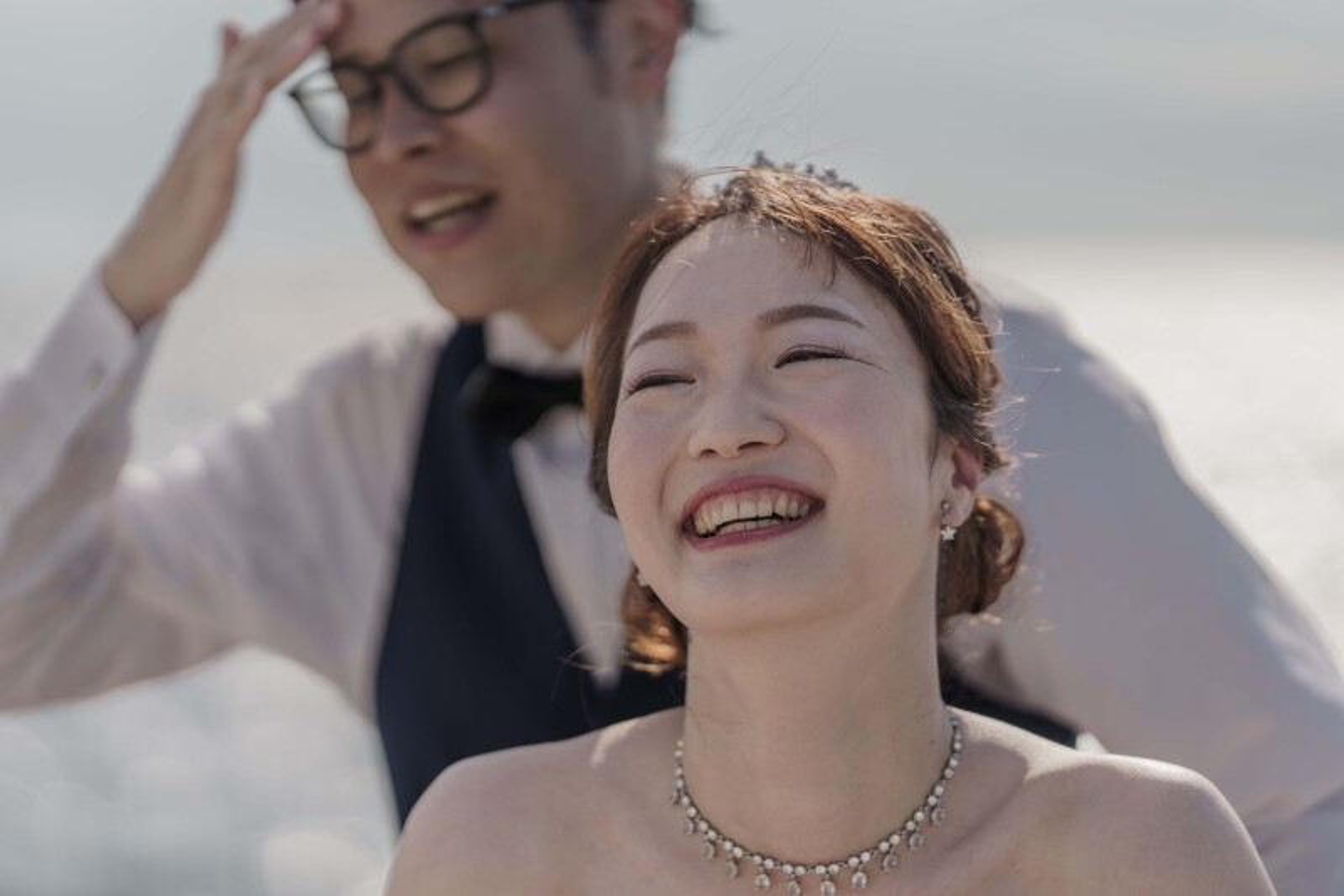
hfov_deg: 15.2
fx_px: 5039
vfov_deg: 10.2
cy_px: 448
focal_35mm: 135
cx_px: 672
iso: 100
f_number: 1.8
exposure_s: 1/8000
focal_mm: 135
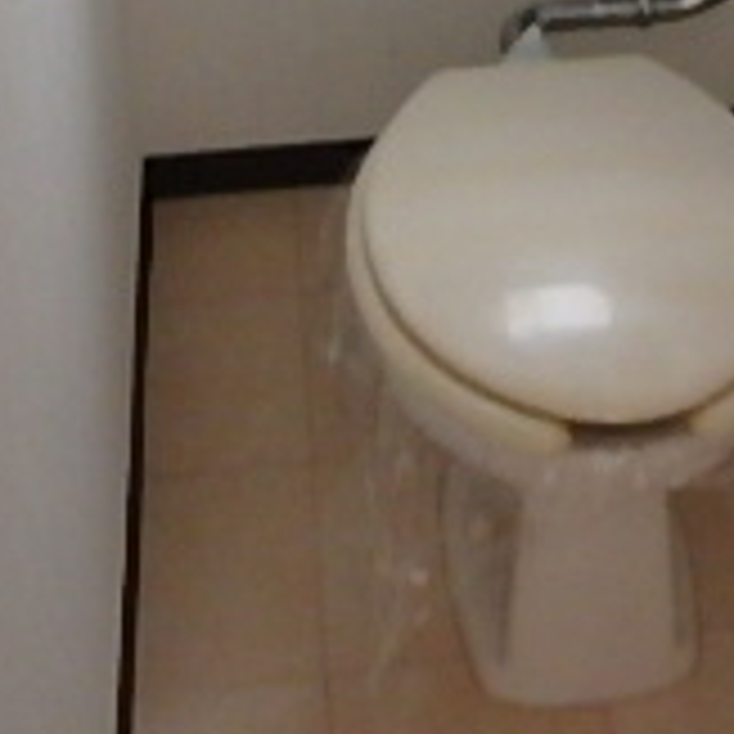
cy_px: -171
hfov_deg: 23.4
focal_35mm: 73
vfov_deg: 21.8
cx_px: 545
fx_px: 1751
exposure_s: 1/20
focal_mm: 3.7
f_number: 3.5
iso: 800
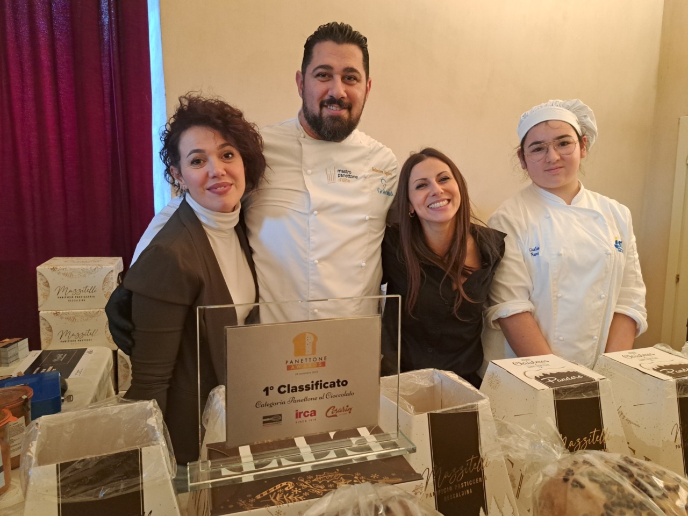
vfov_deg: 56.8
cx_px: 344
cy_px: 258
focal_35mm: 24
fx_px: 477
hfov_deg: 71.6
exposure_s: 1/33
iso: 500
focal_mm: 5.23
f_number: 1.8
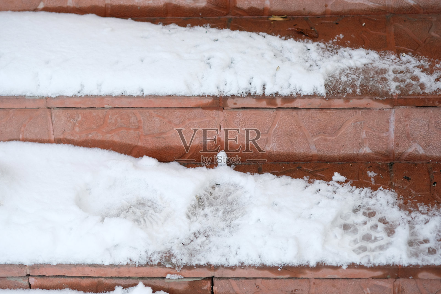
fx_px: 1103
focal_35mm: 90
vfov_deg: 15.2
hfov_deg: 22.6
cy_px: 147
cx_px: 220
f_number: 3.2
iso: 200
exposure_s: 1/140
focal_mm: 60
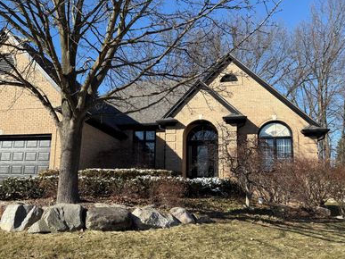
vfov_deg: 45.3
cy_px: 144
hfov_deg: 57.9
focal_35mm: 31
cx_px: 136
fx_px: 309
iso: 80
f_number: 1.78
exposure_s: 1/2801
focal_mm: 6.76
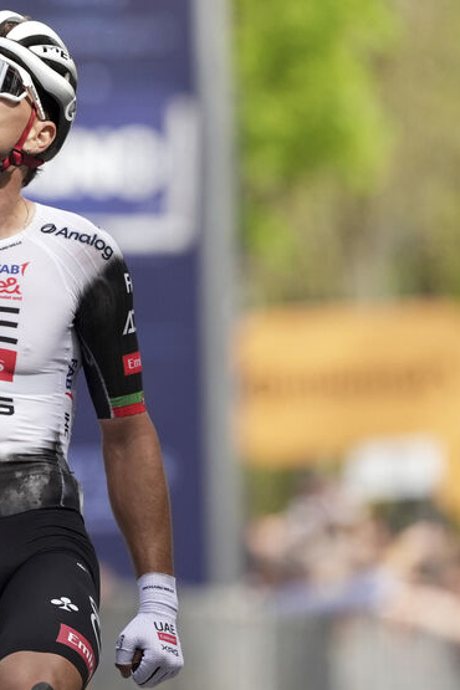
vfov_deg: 3.5
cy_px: 366
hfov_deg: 2.4
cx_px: -20
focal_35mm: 584
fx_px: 11192
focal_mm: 300
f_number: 3.2
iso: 800
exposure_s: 1/5000
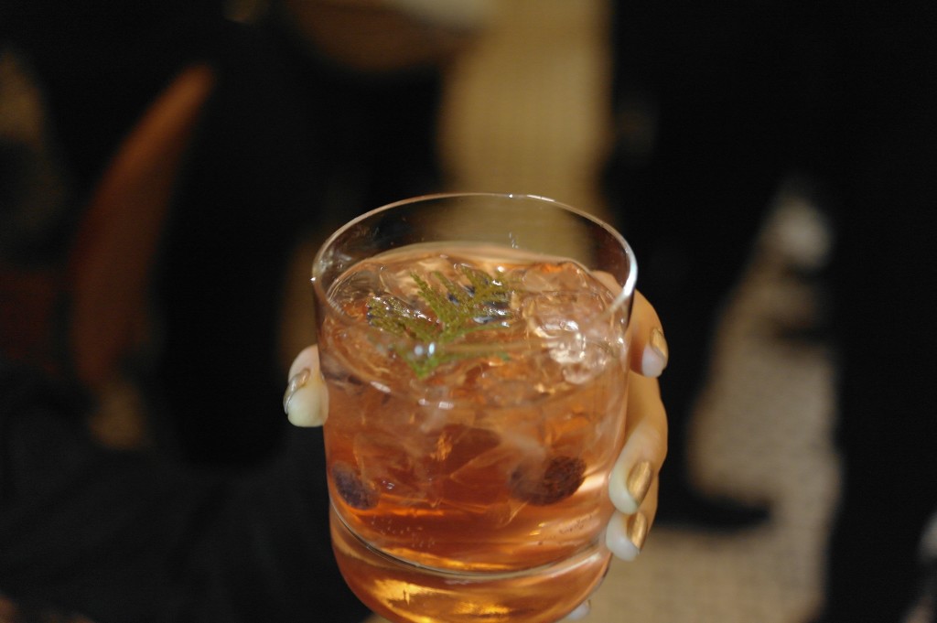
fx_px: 1196
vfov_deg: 29.2
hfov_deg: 42.8
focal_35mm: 46
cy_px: 312
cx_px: 468
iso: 800
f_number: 2
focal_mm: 30
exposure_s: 1/13
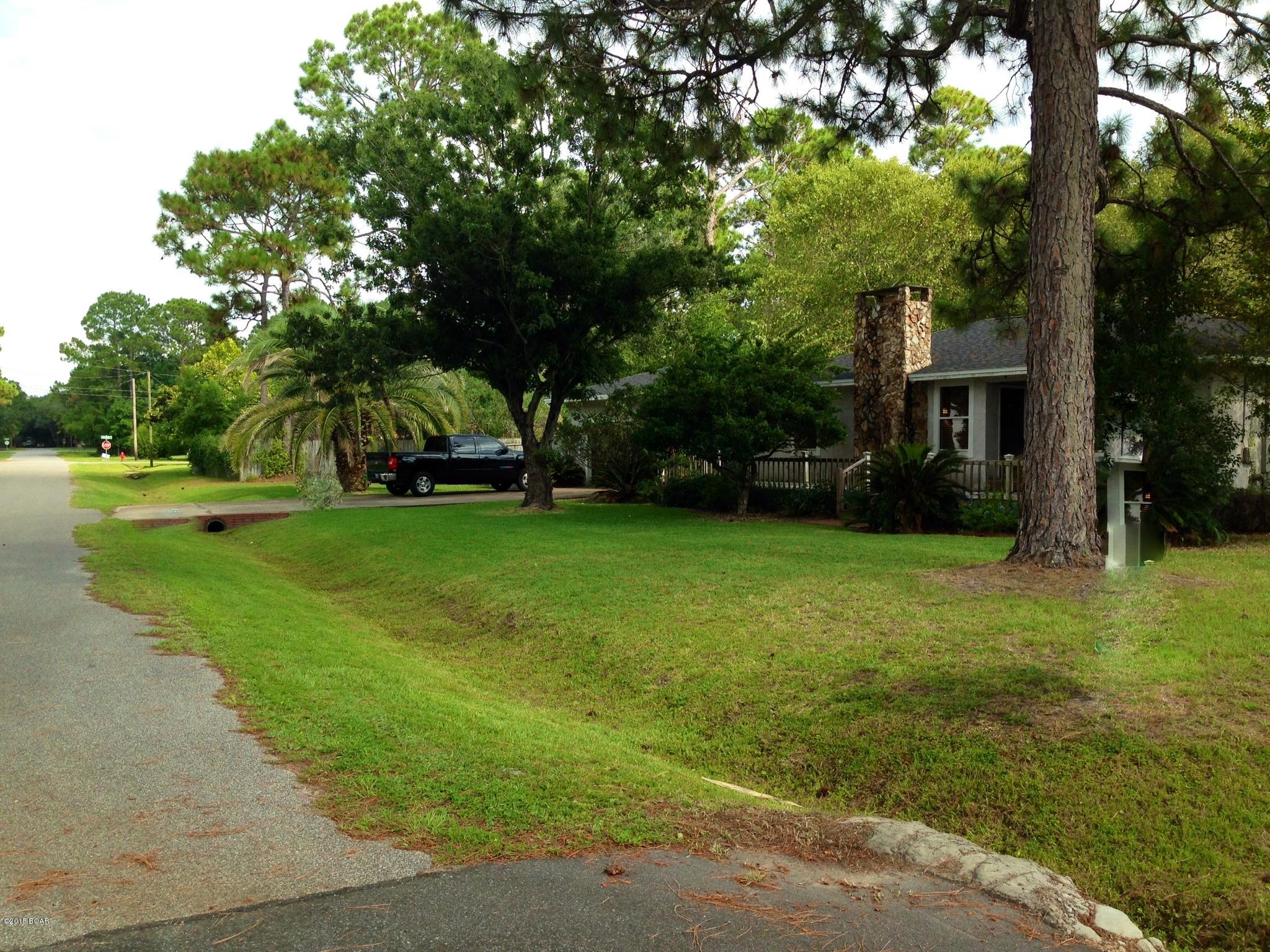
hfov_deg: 55.4
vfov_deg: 42.9
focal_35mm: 33
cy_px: 476
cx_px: 635
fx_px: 1211
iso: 50
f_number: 2.4
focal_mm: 4.12
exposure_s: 1/526
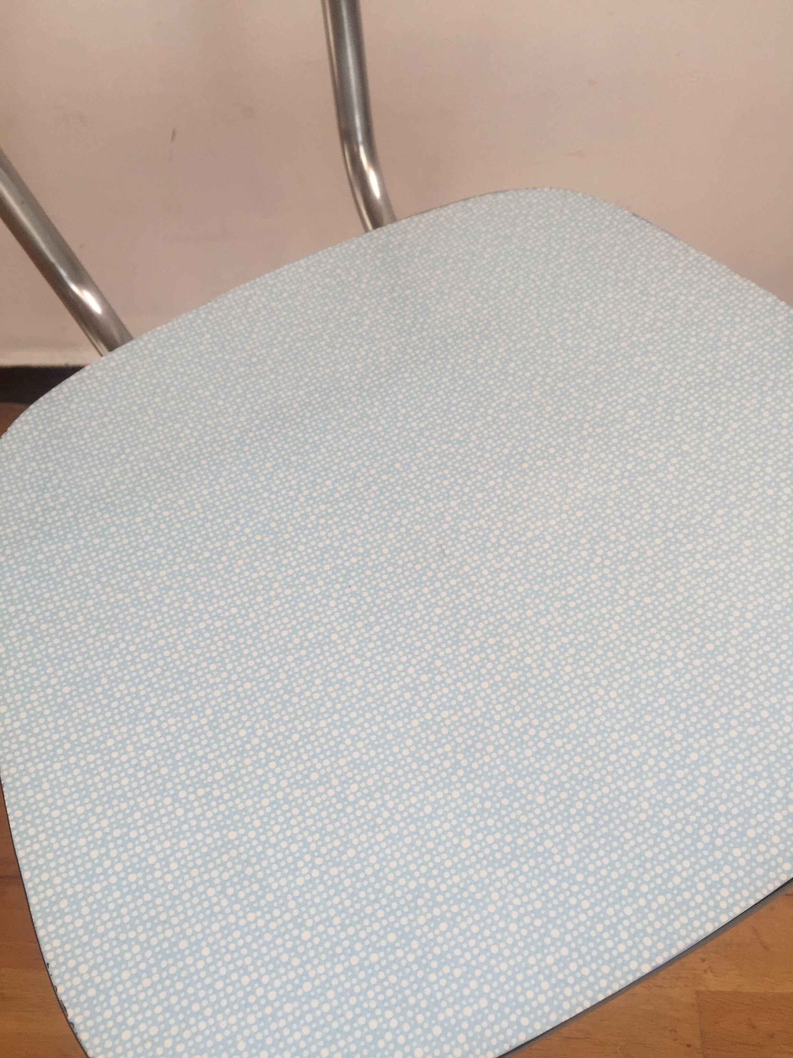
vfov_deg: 61.7
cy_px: 529
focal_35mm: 29
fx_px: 886
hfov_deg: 48.2
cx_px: 396
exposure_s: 1/100
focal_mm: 4.15
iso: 40
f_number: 2.2
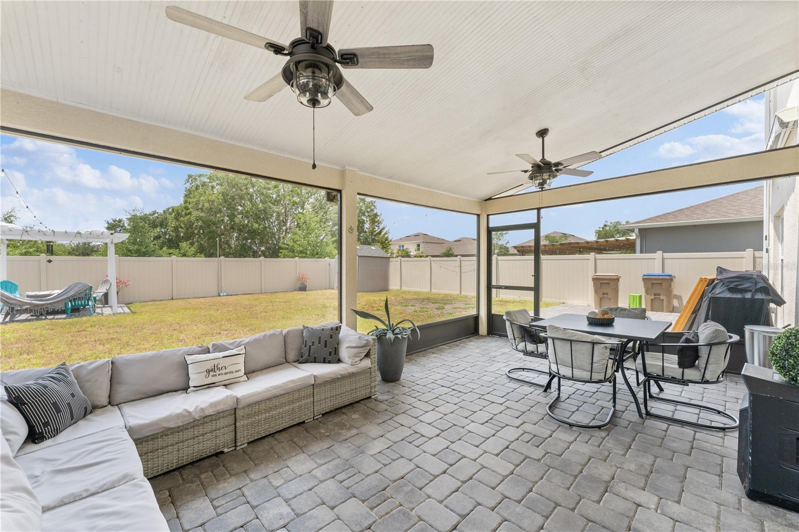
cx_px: 400
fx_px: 311
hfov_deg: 104.3
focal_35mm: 14
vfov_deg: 81.2
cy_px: 266
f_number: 7.1
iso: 400
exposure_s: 1/100
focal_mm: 14
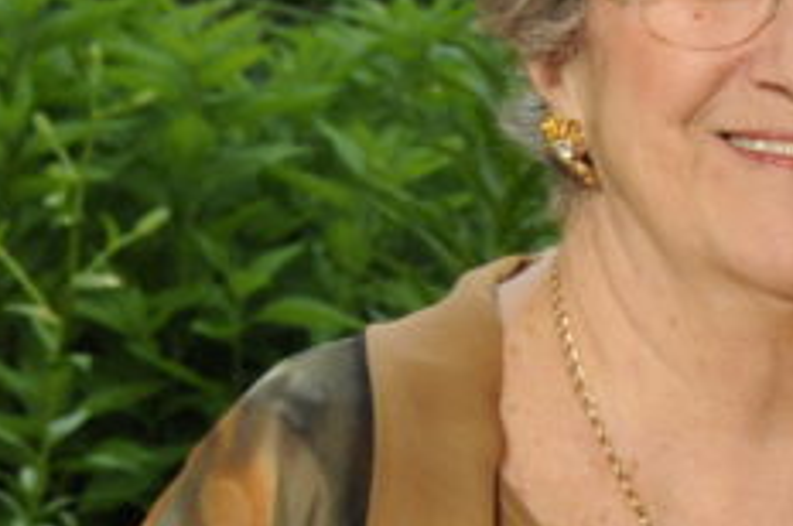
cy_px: 324
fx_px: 6687
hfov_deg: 6.7
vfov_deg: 4.5
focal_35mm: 304
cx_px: 1241
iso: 400
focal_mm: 46
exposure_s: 1/60
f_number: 8
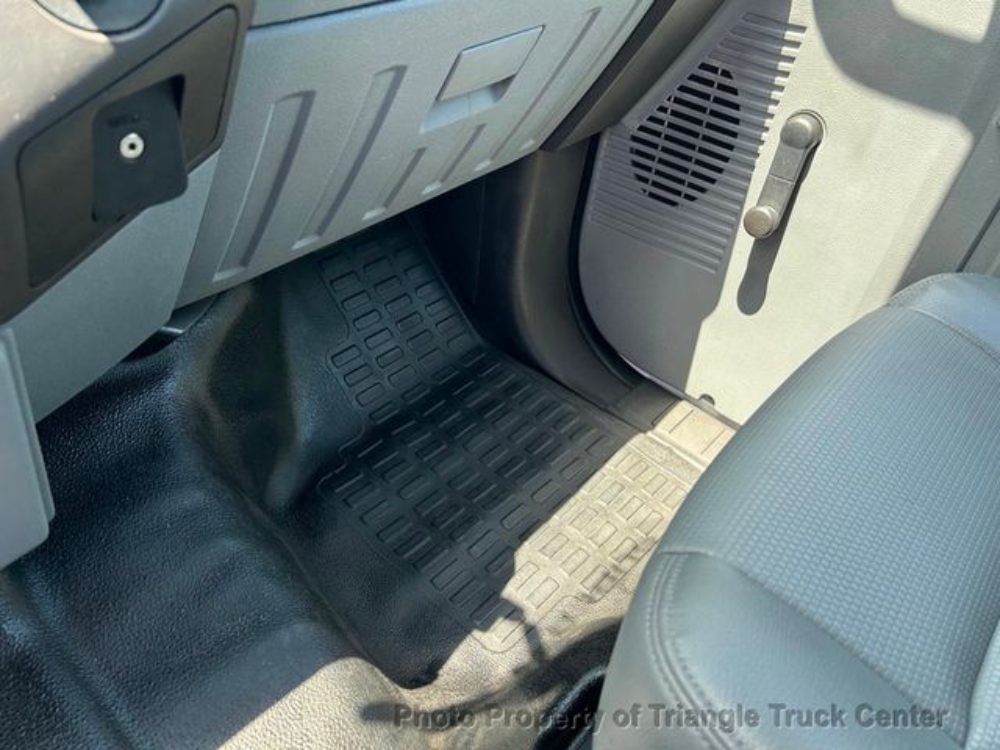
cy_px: 375
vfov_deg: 53.1
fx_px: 751
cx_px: 500
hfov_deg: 67.3
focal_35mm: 26
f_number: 1.5
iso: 50
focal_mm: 5.7
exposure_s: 1/171
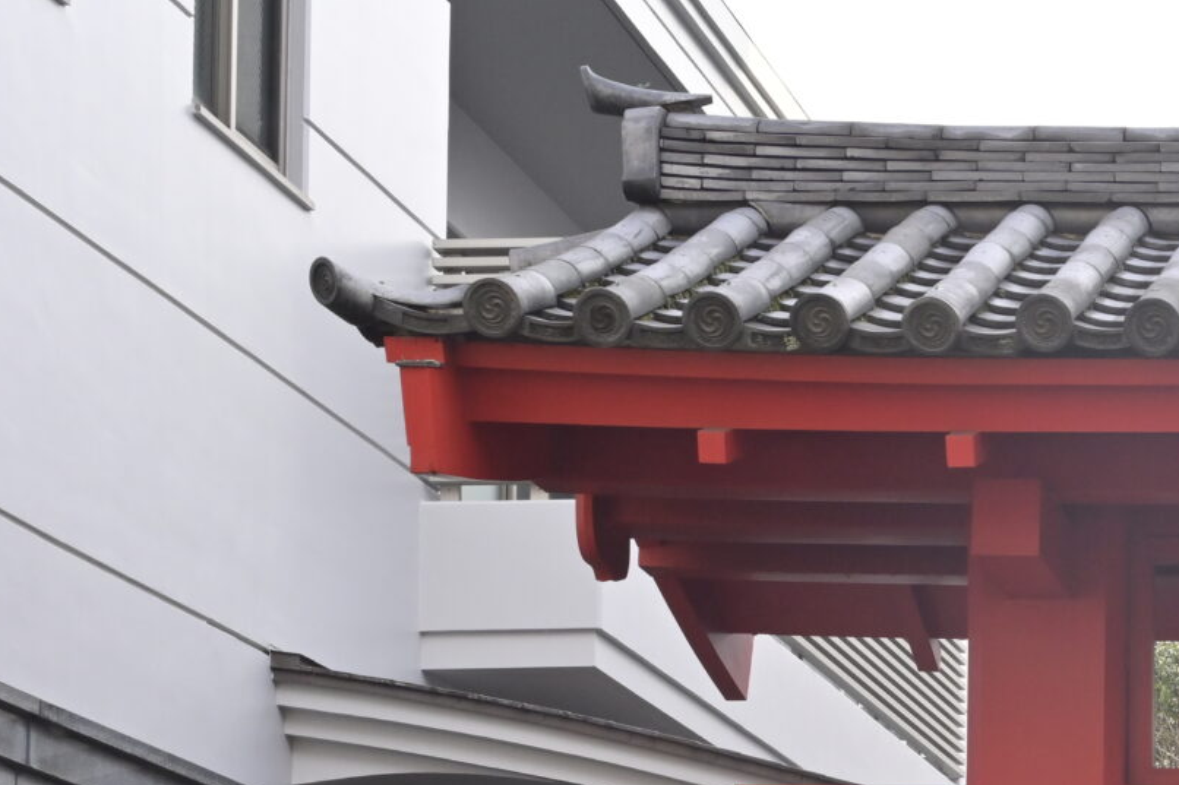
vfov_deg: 12.1
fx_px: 3536
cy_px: 1198
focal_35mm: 108
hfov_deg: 17.4
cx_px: 1646
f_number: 10
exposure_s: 1/200
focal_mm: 34
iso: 500
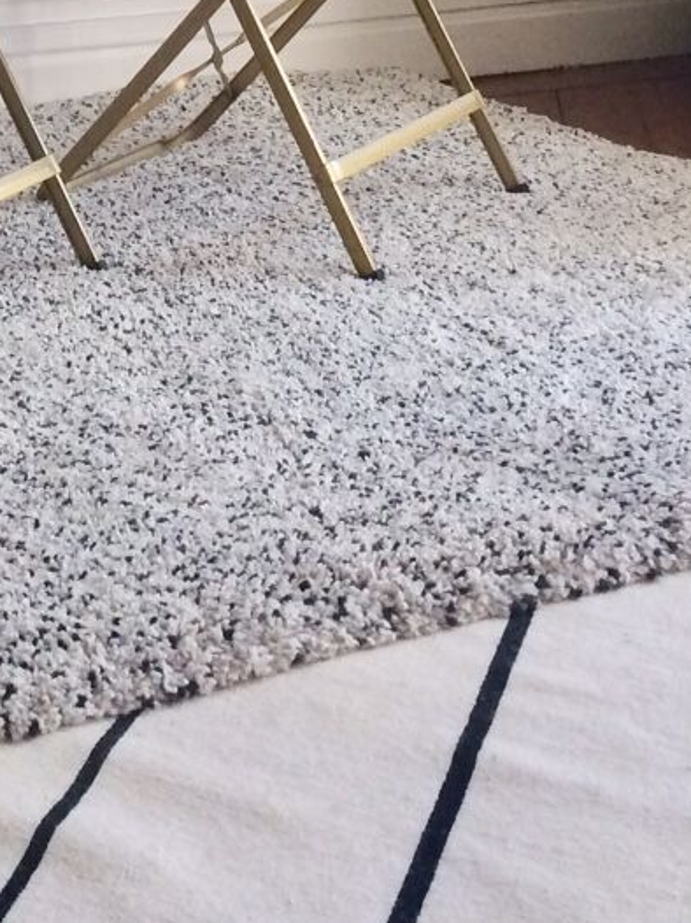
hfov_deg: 16.1
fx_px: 2397
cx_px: -11
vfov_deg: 20.2
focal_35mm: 90
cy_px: -235
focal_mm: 4.15
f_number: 2.2
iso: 64
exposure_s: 1/33
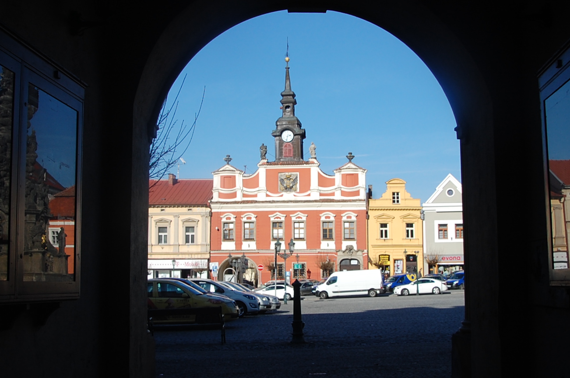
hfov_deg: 38.2
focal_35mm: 52
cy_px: 163
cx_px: 272
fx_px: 822
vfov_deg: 25.9
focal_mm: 20
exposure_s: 1/400
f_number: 8
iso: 200
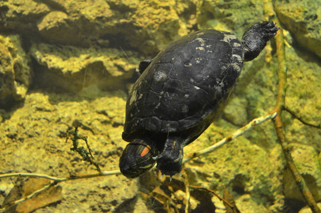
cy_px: 106
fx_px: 641
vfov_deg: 18.8
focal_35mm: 72
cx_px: 160
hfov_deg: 28.1
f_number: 4.5
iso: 2500
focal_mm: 48
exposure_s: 1/80
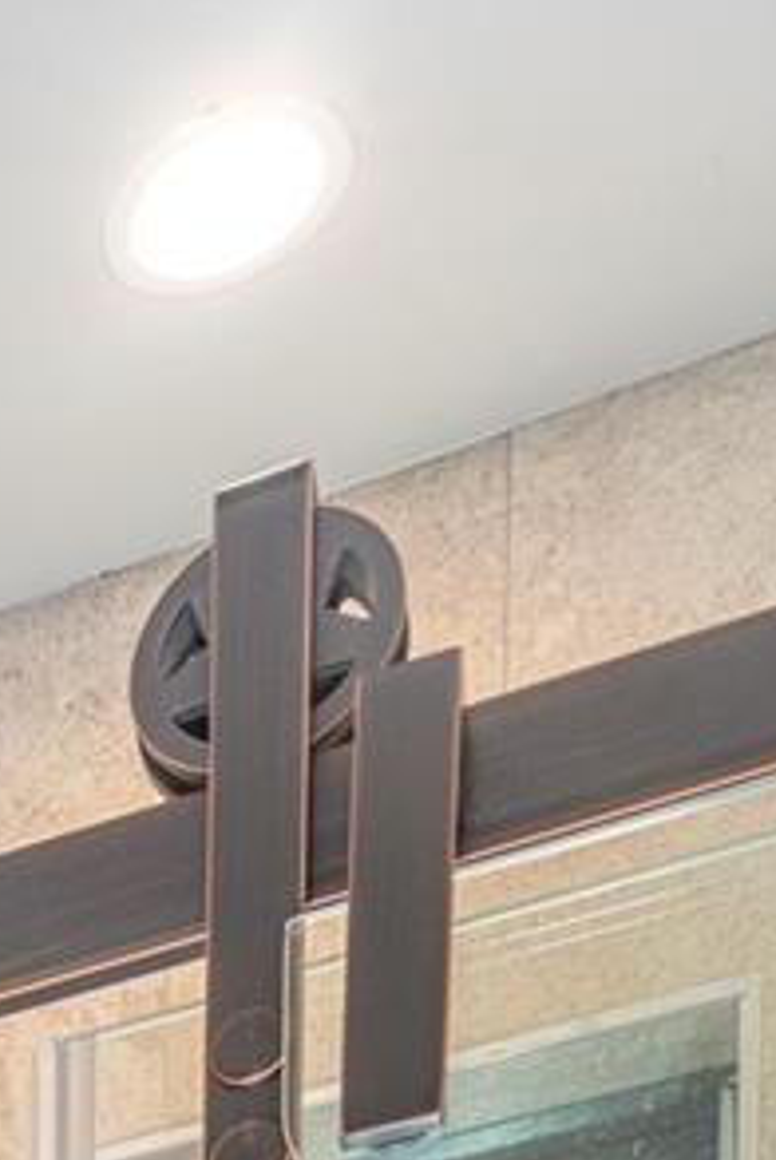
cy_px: 2752
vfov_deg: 14.8
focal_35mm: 89
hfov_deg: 11.9
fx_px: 2871
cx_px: -1200
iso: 320
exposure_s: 1/30
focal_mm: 17
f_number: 7.1
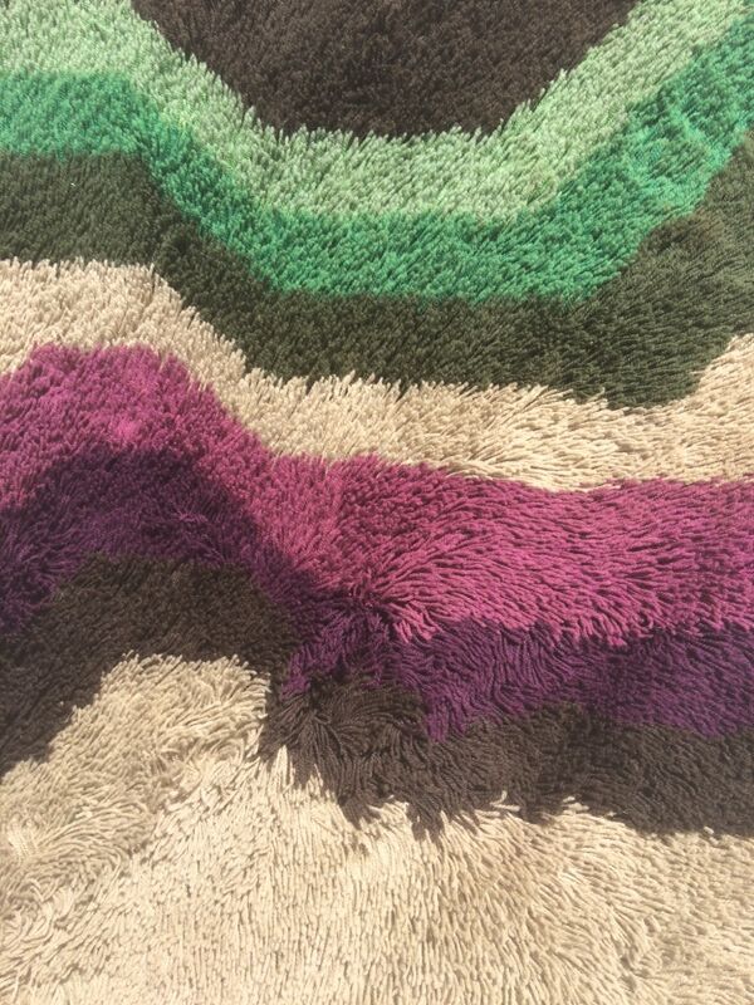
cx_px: 377
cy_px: 502
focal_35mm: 29
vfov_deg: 61.7
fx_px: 842
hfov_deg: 48.2
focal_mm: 4.15
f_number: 2.2
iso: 32
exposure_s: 1/1282
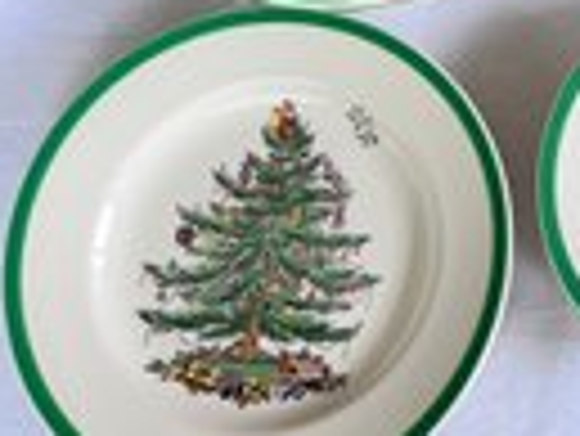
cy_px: -56
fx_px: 1157
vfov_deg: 20.3
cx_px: 717
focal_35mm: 69
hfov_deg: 25.0
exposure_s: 1/121
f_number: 1.6
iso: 80
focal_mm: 5.1
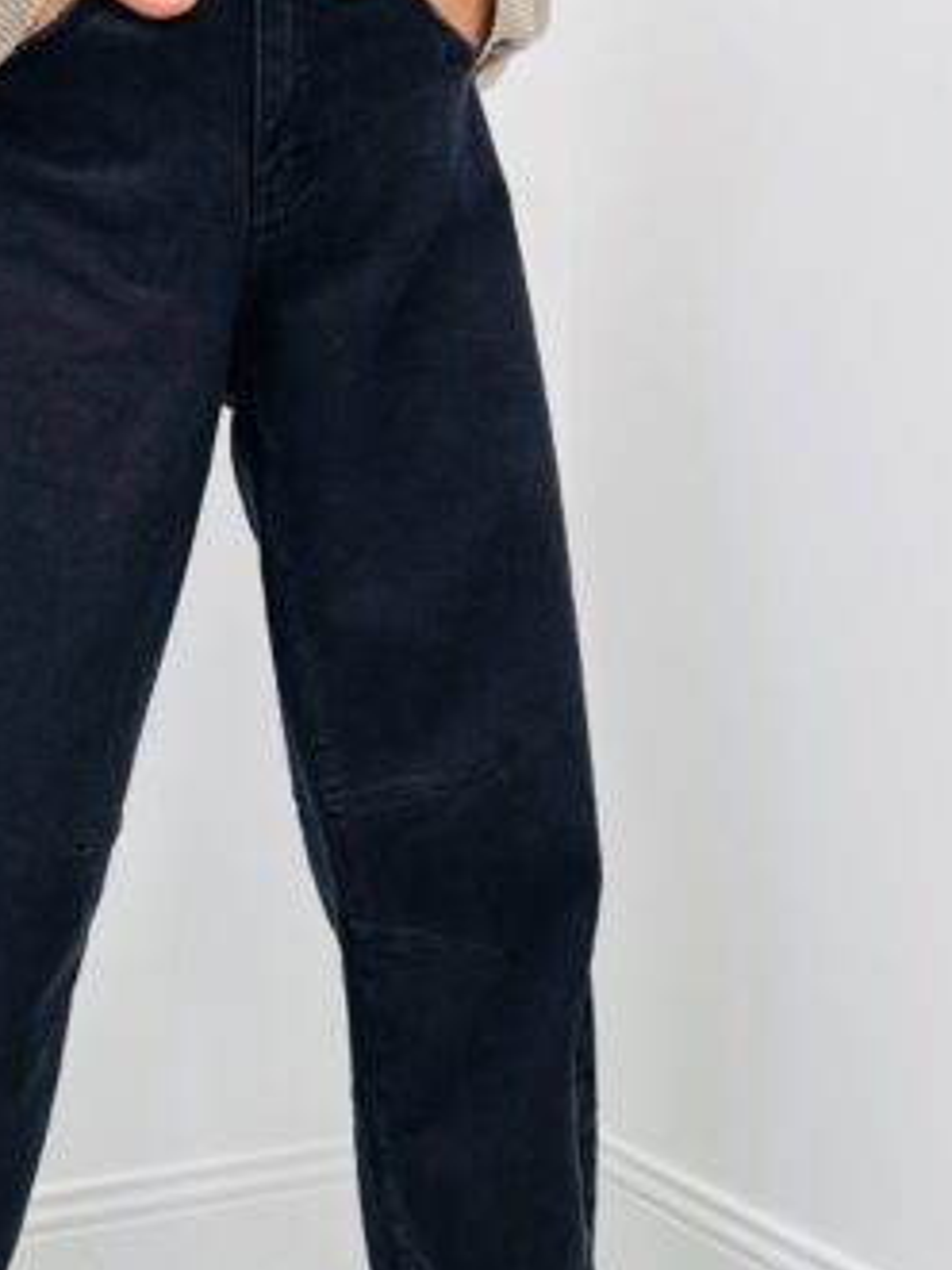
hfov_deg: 31.5
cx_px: 223
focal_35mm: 45
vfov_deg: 41.9
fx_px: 1651
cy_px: 754
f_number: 1.6
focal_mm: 5.96
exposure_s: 1/100
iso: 40
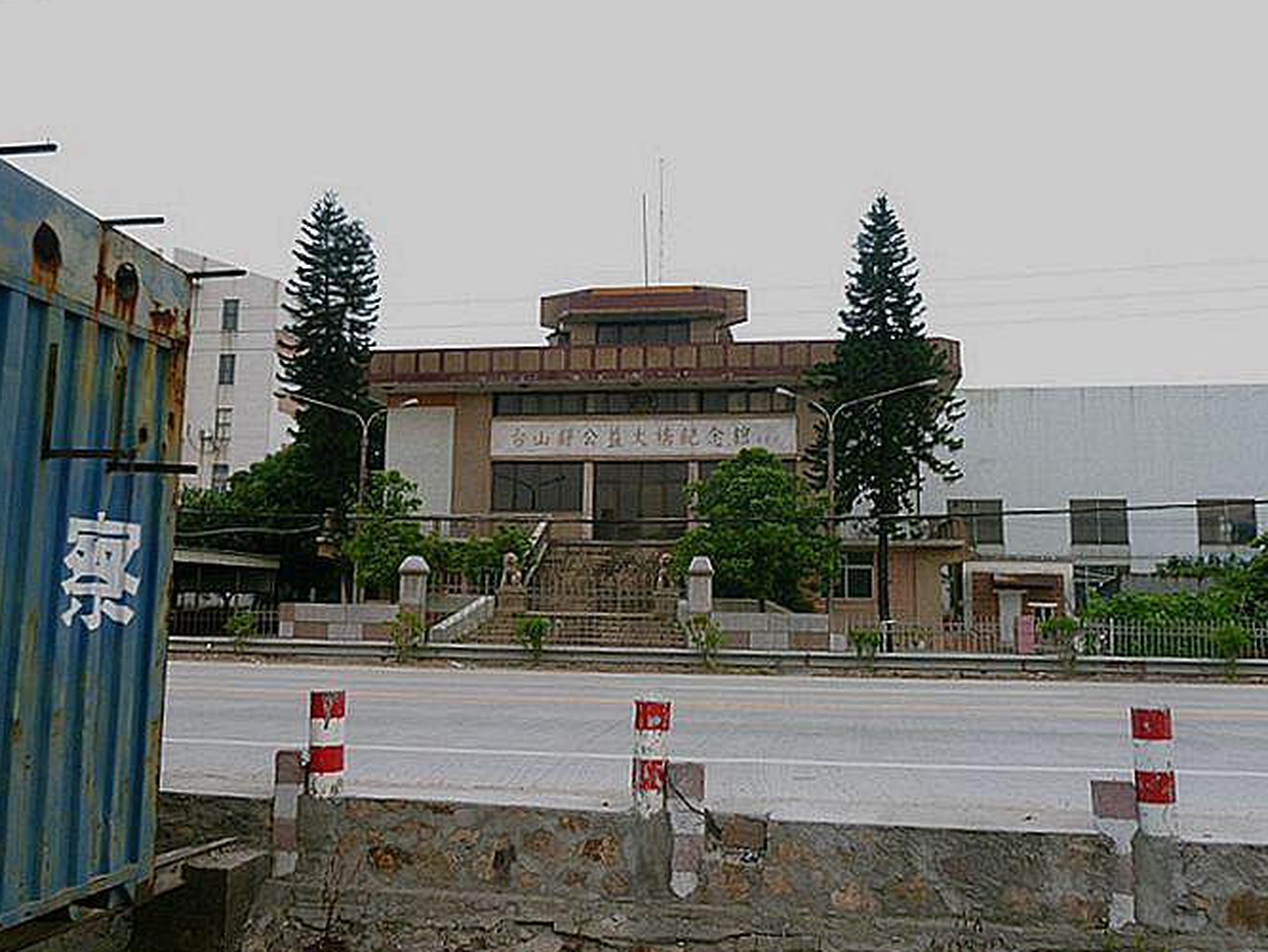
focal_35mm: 30
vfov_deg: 46.7
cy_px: 422
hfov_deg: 59.9
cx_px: 600
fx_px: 1099
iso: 100
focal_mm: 4.5
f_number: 3.3
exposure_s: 1/30
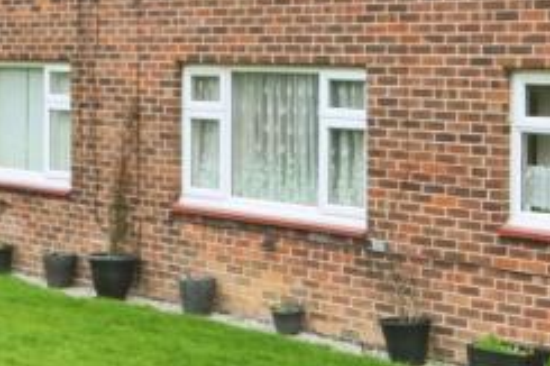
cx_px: 317
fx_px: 1436
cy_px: -17
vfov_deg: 14.2
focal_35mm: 94
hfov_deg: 21.7
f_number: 7.1
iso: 200
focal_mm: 15
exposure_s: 1/60
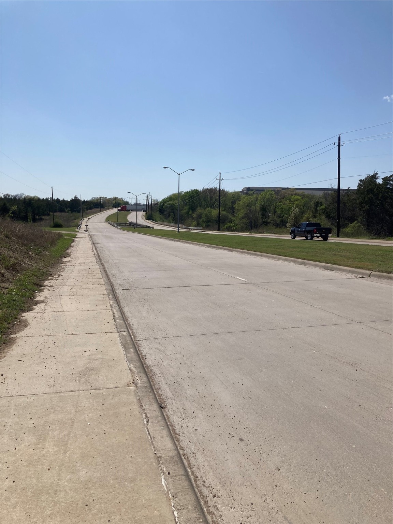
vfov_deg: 63.4
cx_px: 196
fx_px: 424
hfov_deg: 49.7
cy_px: 262
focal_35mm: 28
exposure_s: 1/5405
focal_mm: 3.99
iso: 25
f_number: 1.8
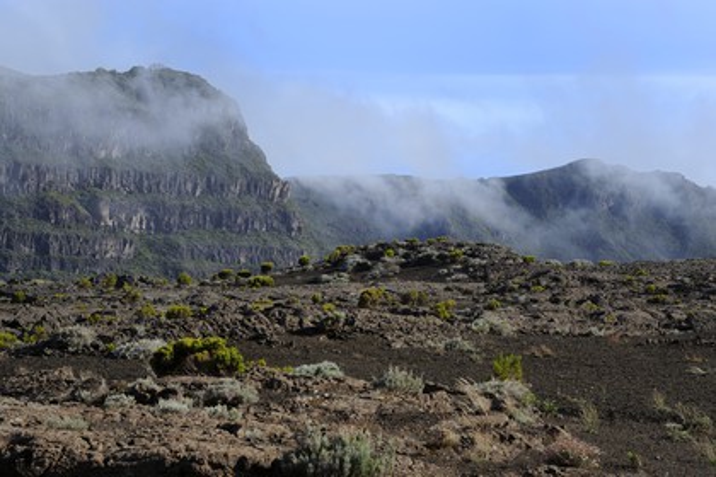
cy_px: 238
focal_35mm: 160
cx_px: 358
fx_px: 3182
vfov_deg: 8.6
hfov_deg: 12.8
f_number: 18
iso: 400
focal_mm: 160
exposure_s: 1/160
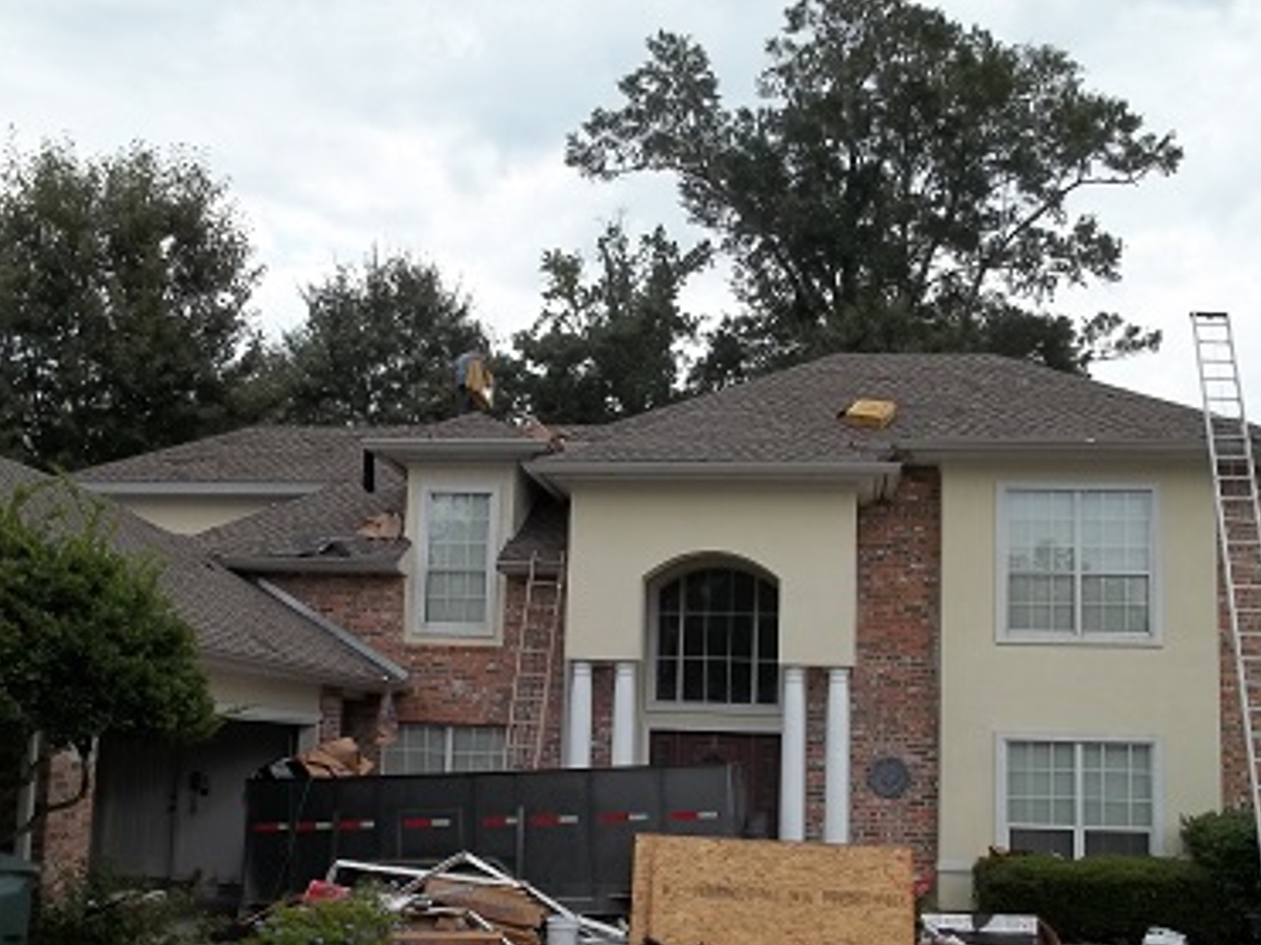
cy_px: 549
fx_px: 1457
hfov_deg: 46.8
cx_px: 619
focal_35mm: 40
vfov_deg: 35.9
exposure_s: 1/100
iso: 64
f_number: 8
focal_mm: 5.9
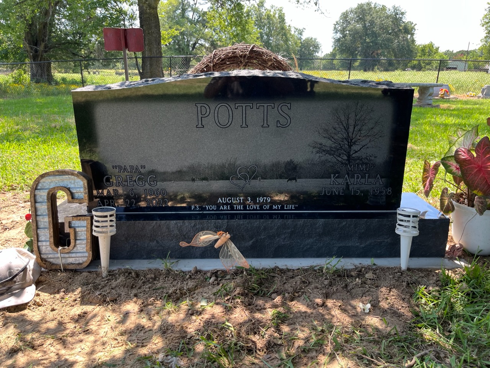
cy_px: 184
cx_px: 245
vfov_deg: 53.1
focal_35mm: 26
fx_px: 368
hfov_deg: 67.3
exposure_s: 1/309
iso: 50
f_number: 1.6
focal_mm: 5.1
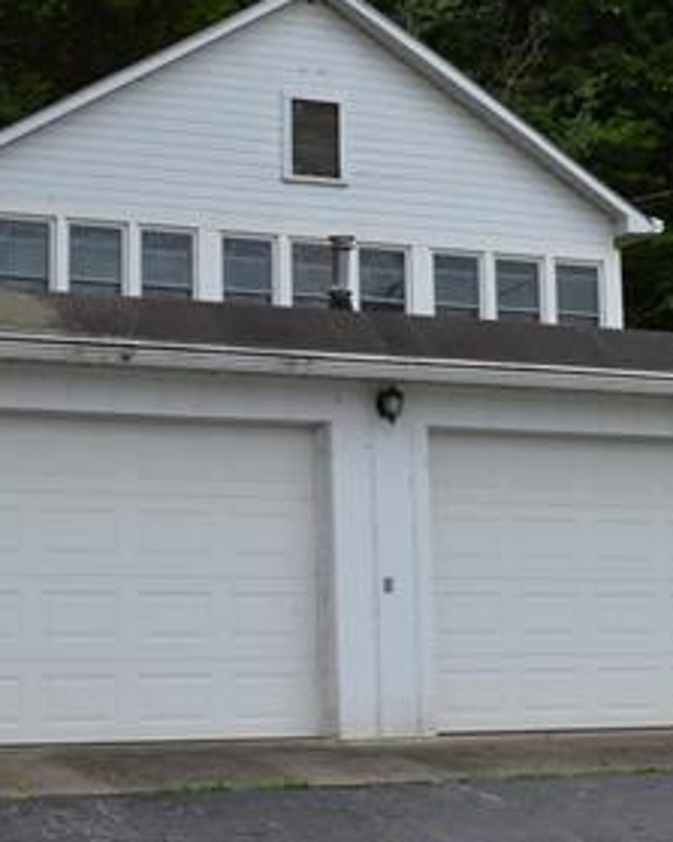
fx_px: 1769
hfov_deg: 21.4
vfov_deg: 26.8
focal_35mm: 71
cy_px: 442
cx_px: 211
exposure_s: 1/160
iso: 100
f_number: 6.3
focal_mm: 22
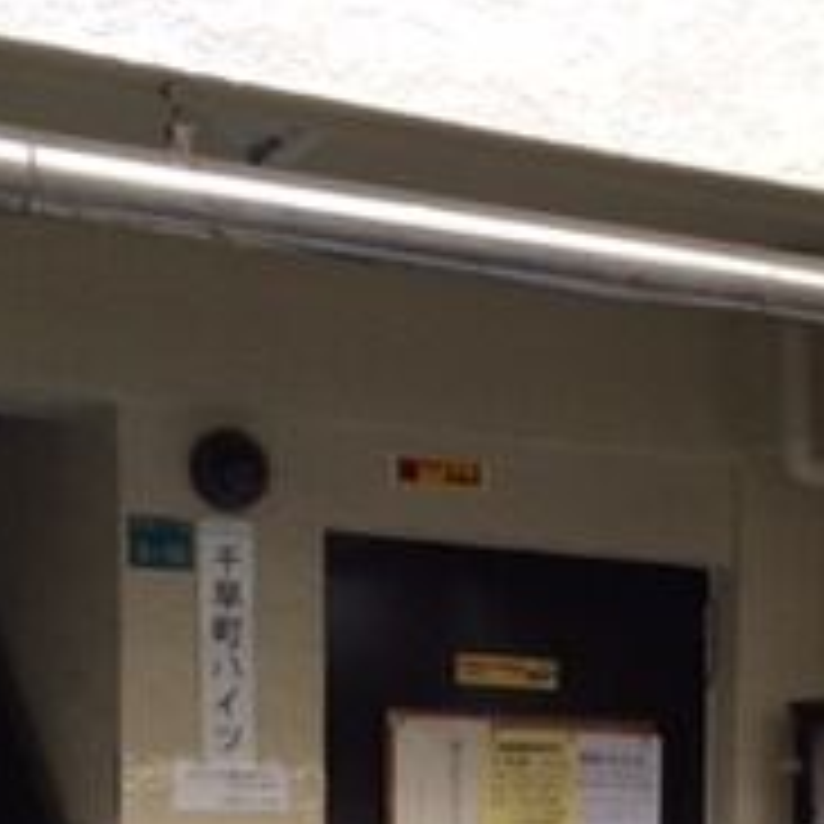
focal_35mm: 84
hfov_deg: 20.5
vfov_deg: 19.5
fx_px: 2262
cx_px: 603
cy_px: 964
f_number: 2.2
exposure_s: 1/129
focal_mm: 4.15
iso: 32
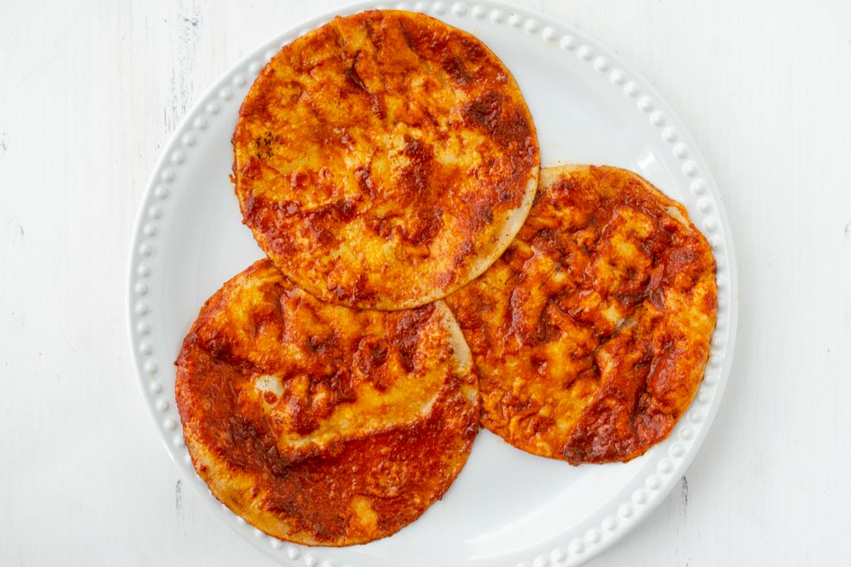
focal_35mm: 48
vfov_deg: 28.3
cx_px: 450
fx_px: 1124
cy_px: 287
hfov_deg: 41.5
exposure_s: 1/60
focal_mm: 29
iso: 640
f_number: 5.6
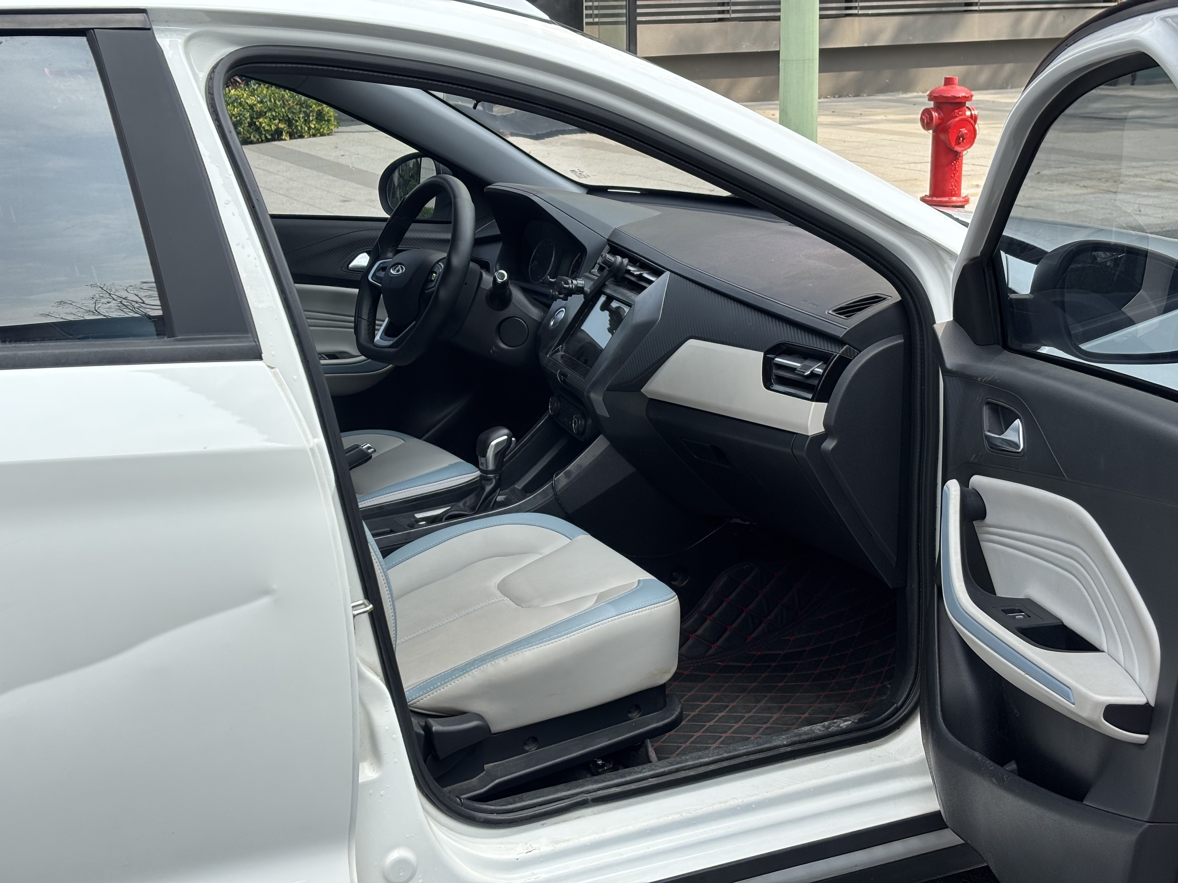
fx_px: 1770
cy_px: 442
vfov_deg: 28.0
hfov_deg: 36.8
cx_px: 589
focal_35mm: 52
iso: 32
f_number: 1.6
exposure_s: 1/1103
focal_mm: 5.96
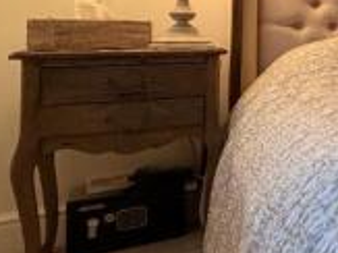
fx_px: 488
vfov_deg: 28.1
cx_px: 580
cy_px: 32
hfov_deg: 23.6
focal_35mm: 50
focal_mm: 2.22
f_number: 2.2
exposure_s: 1/50
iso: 200
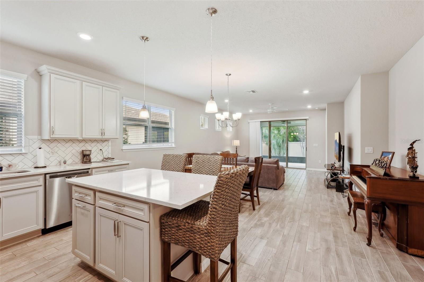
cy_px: 141
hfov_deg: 96.7
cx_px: 212
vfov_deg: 73.7
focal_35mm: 16
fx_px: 188
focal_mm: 16
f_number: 8
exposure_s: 1/20
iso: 400
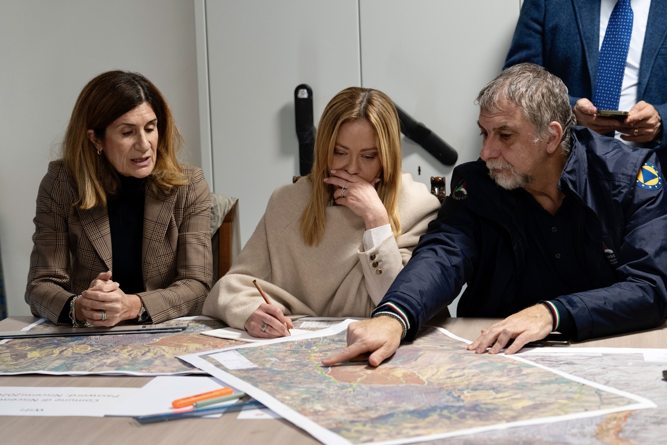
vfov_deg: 16.7
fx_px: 1519
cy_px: 222
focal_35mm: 82
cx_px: 334
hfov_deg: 24.8
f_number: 4
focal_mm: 82
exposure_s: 1/160
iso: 1600
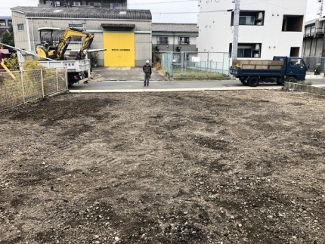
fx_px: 263
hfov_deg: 63.4
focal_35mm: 28
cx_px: 162
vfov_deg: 49.8
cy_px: 122
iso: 25
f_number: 1.8
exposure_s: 1/120
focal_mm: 3.99
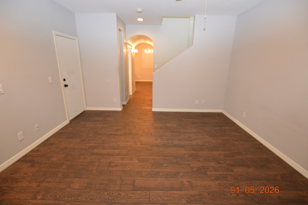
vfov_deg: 77.2
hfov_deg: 100.4
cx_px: 154
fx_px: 128
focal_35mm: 15
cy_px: 102
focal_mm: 10
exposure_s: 1/60
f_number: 3.5
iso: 1400
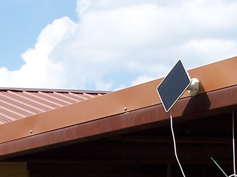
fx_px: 1027
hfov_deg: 13.1
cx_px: 37
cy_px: 208
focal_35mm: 150
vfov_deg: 9.8
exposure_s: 1/750
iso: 100
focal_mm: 8
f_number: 4
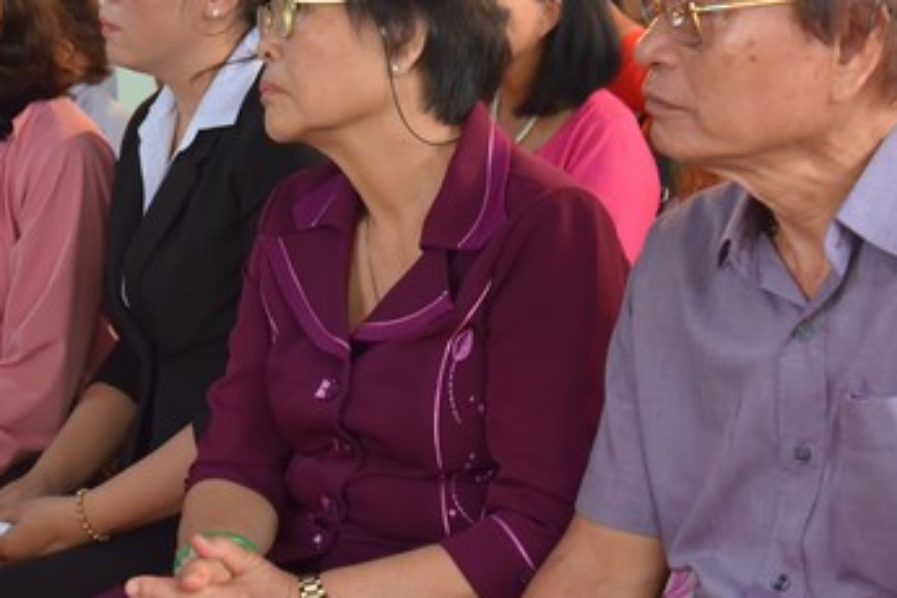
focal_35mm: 79
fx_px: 1968
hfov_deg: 25.6
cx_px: 341
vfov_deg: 17.2
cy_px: 188
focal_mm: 42
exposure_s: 1/100
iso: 800
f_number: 5
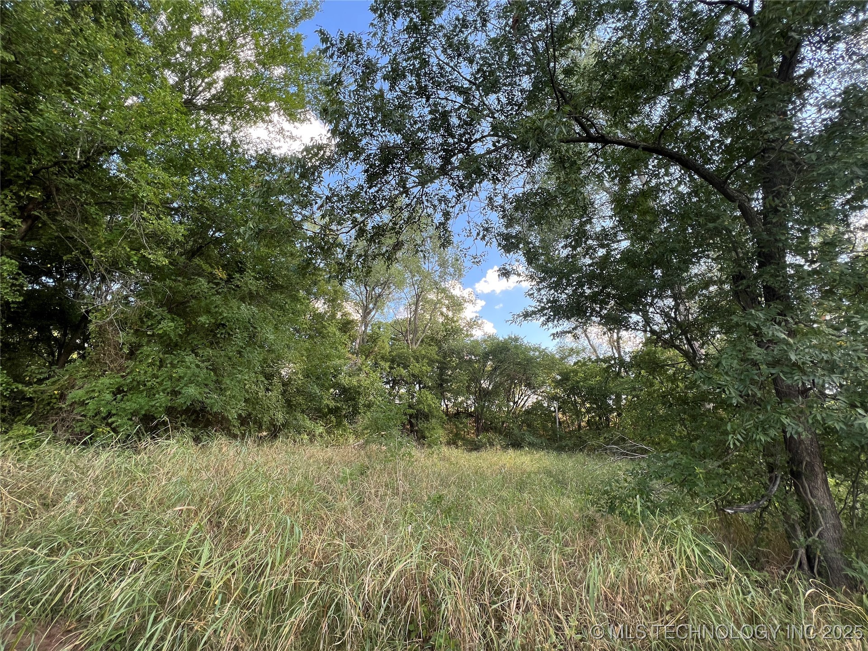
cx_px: 434
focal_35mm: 13
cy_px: 326
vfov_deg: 89.9
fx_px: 326
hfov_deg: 106.2
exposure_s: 1/229
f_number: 1.8
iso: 32
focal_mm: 1.57
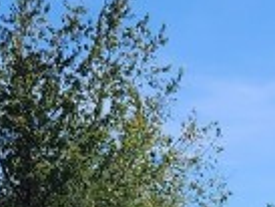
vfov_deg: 8.3
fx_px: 1368
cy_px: 394
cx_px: 550
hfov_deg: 10.5
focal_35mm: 172
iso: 20
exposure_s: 1/1794
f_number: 1.8
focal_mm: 5.4
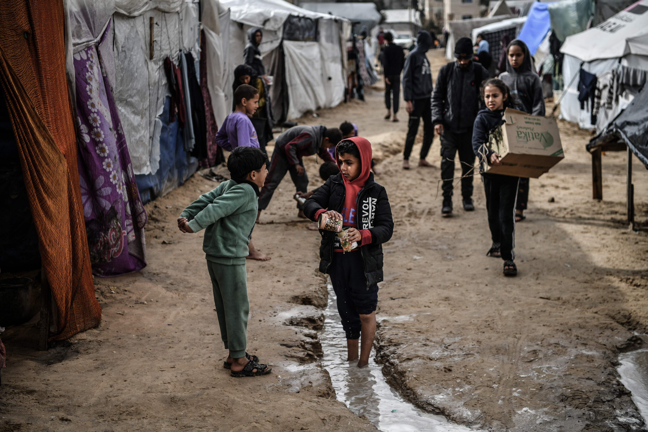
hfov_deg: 36.2
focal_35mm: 55
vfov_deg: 24.6
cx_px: 324
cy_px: 216
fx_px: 990
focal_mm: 55
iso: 125
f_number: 2.8
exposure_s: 1/2500
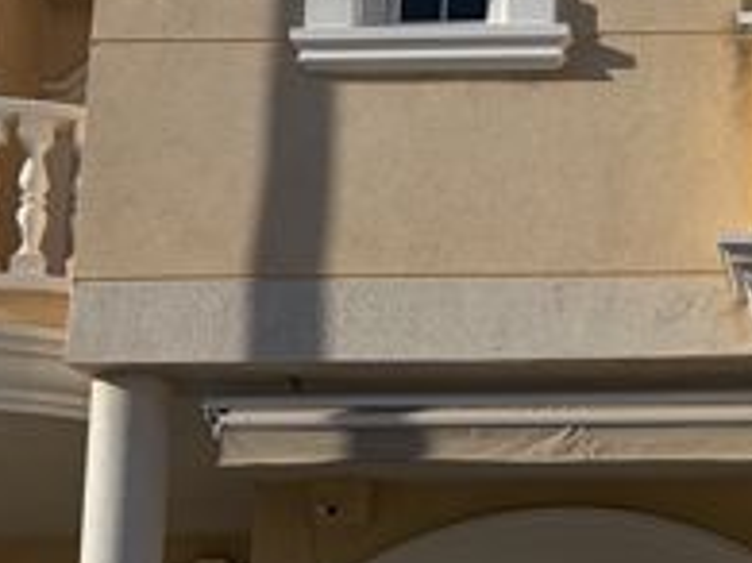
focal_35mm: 94
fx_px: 2041
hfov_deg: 19.9
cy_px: 559
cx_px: 843
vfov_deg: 15.4
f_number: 1.6
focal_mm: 5.96
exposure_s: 1/6329
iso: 50
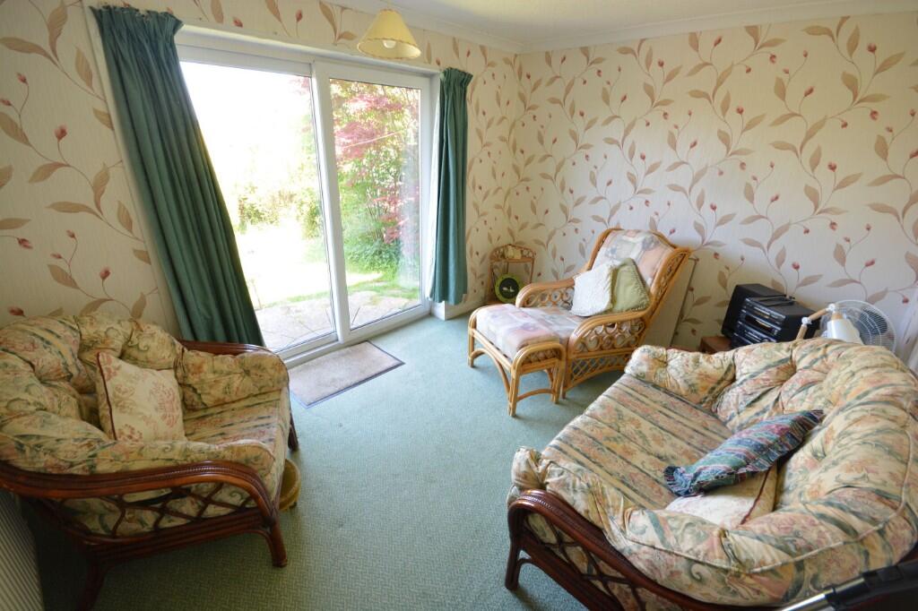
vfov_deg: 77.3
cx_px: 459
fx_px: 382
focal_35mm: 15
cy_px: 306
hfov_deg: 100.4
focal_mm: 10
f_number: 8
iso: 400
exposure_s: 1/15
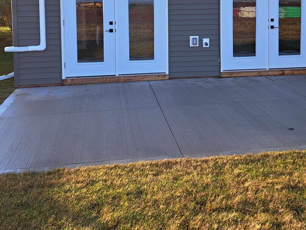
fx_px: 371
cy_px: 30
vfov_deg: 32.9
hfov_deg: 44.6
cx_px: 179
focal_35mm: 42
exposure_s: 1/410
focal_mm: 5.23
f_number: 1.8
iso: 50
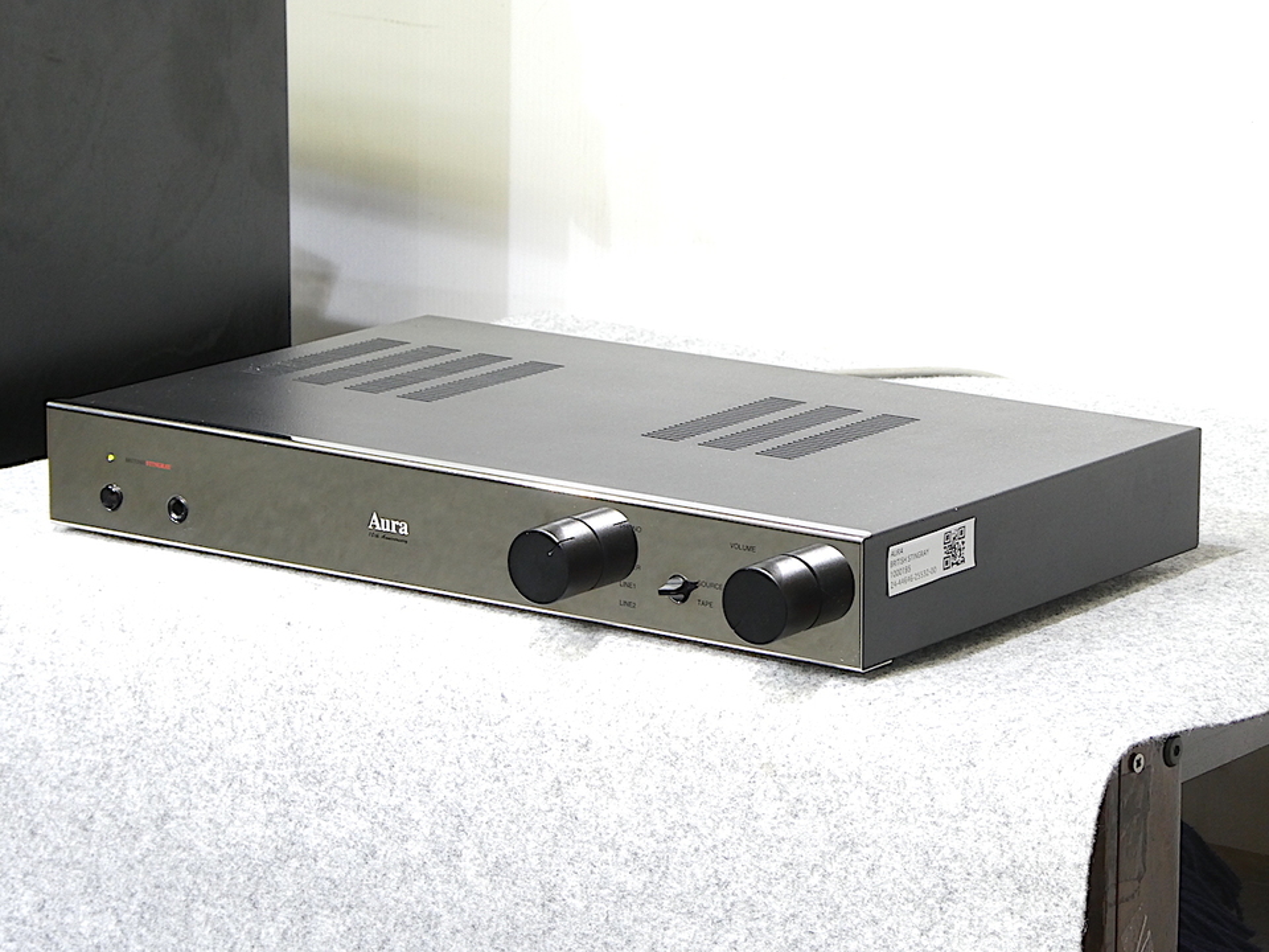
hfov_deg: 14.6
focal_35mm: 135
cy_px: 476
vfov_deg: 11.0
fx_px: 4949
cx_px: 634
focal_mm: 24.2
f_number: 5.3
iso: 200
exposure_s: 1/4
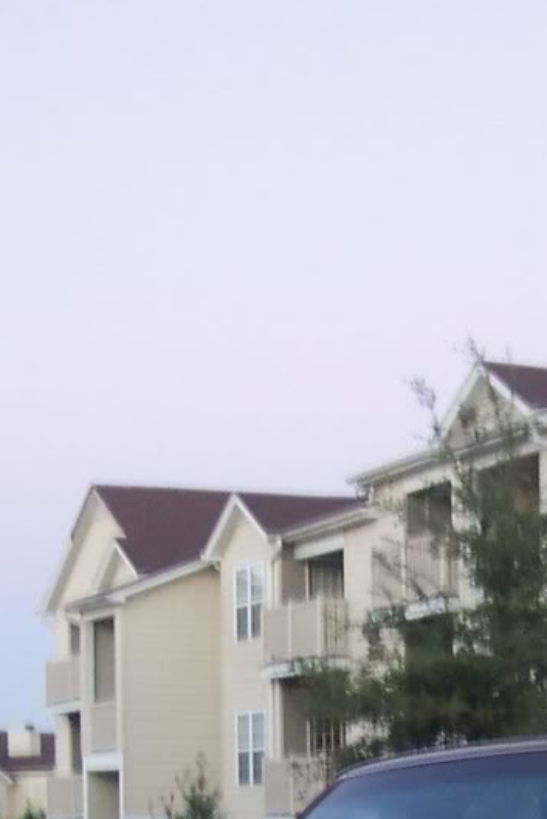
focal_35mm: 97
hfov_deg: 14.0
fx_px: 2209
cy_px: 986
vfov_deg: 19.7
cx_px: 496
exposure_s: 1/8
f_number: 2.8
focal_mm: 8
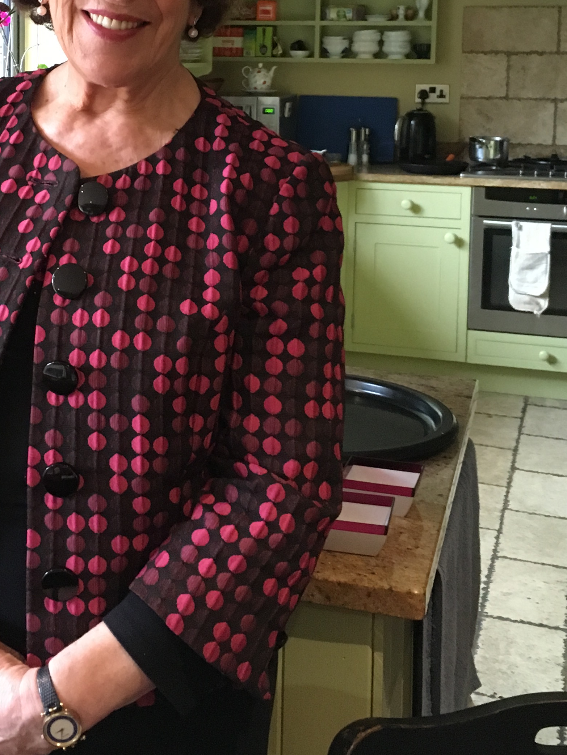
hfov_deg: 25.6
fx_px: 1223
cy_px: 161
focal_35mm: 56
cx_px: 102
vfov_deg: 33.4
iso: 200
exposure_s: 1/17
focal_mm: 4.15
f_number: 2.2
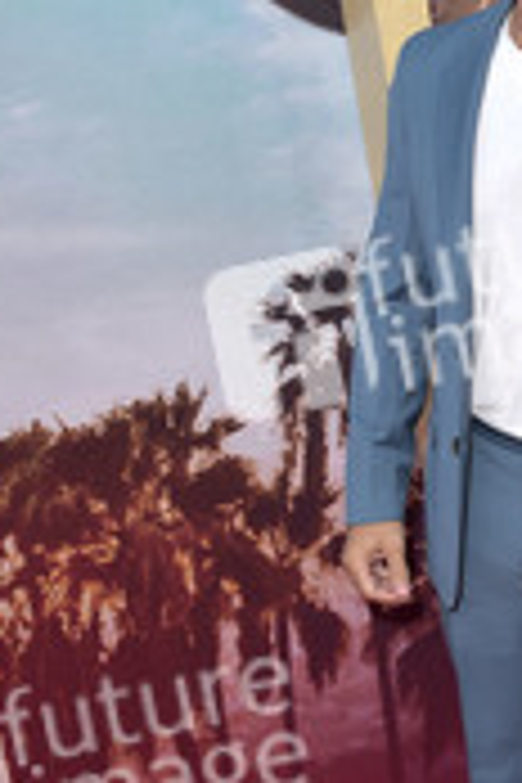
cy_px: 540
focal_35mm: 78
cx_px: 569
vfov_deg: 25.8
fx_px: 1696
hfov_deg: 17.0
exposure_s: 1/250
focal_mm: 34
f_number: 5.6
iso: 500
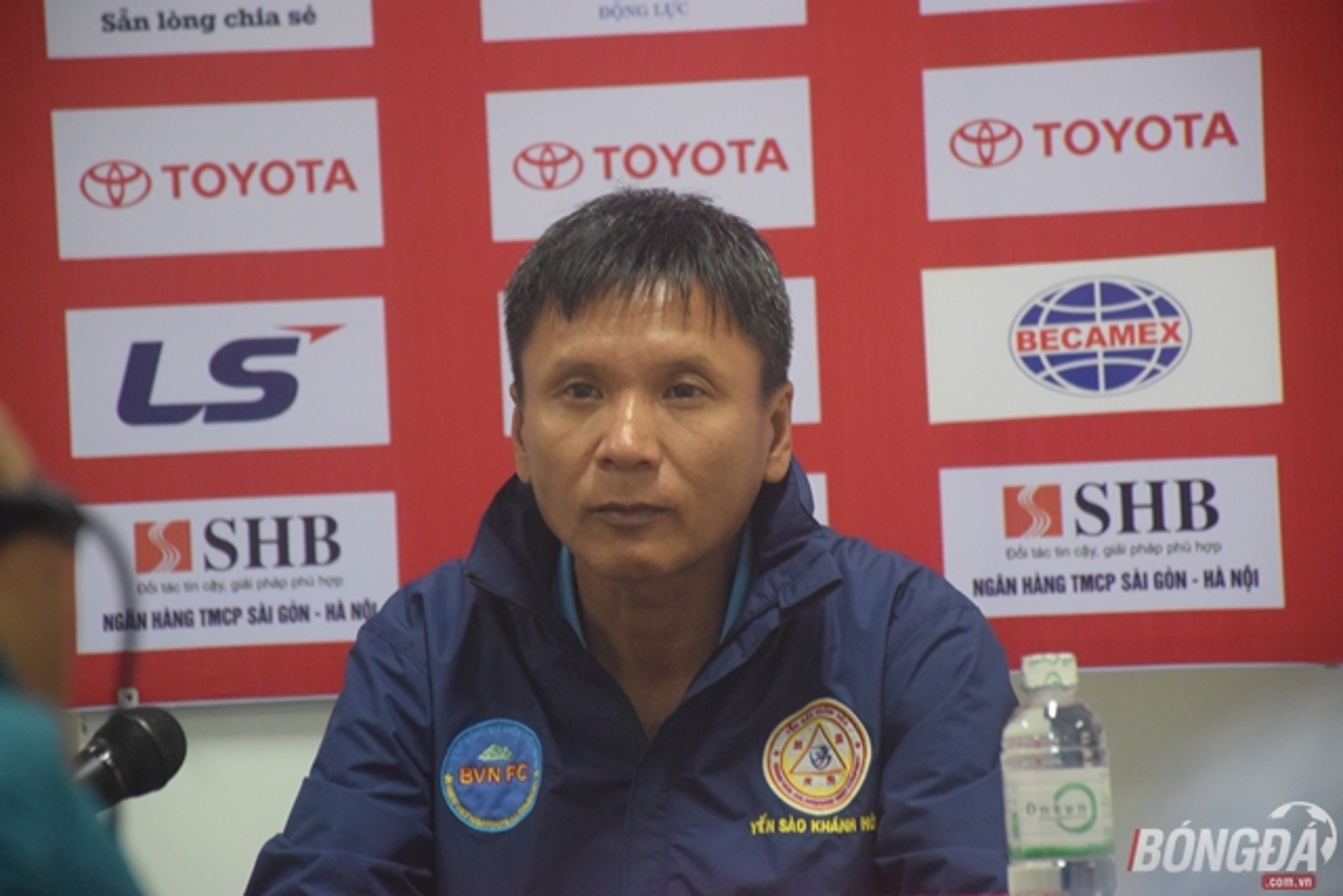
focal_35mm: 210
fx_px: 7835
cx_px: 672
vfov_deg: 6.5
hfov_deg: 9.8
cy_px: 448
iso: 3200
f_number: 5.6
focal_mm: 140
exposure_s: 1/60
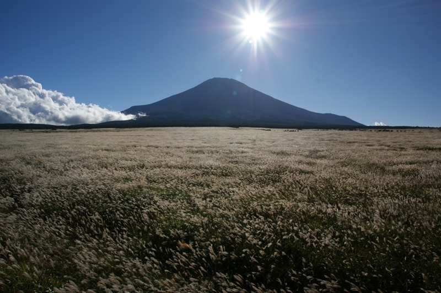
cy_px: 146
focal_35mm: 24
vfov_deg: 53.1
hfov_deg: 73.8
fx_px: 294
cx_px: 220
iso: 200
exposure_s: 1/800
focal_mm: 16
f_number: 11
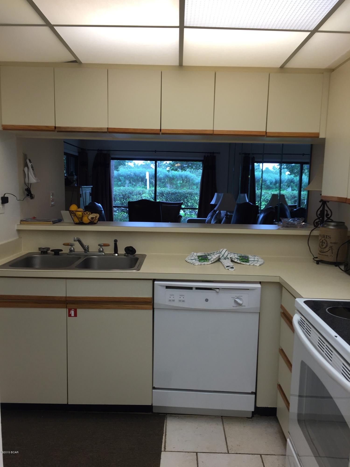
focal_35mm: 29
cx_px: 175
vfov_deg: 61.7
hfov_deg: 48.2
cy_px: 234
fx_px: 391
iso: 32
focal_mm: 4.15
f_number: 2.2
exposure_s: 1/60
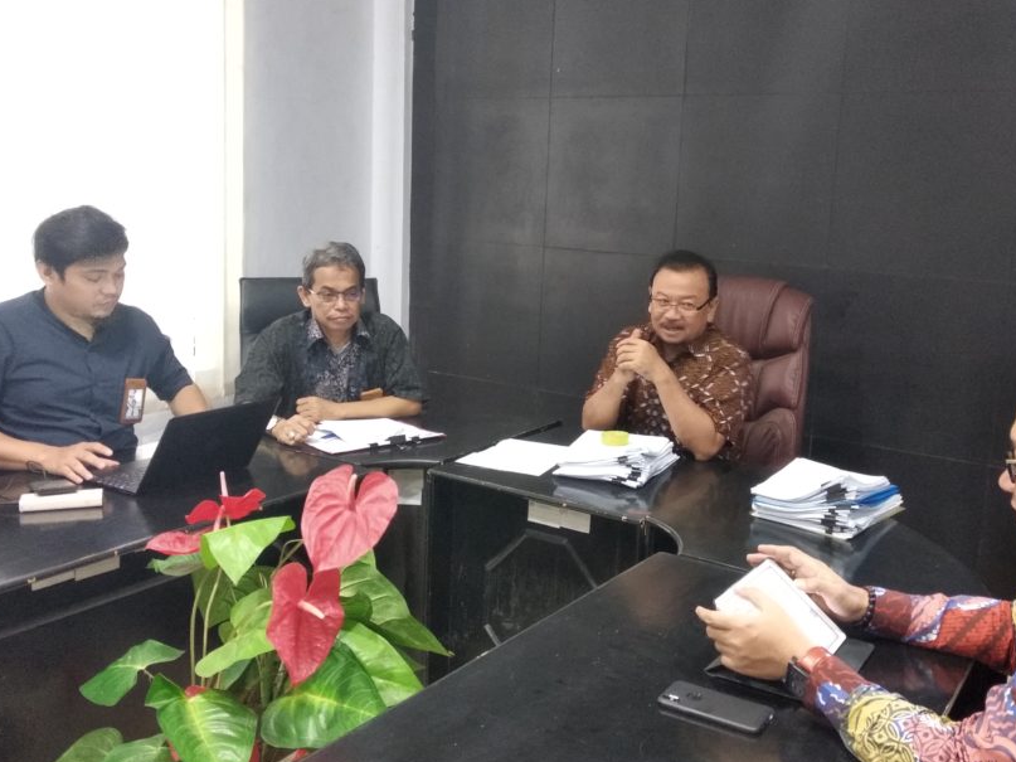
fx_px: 968
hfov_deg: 55.2
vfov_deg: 42.9
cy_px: 354
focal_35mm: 33
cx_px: 568
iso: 2000
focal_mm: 3.81
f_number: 2.2
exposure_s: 1/20
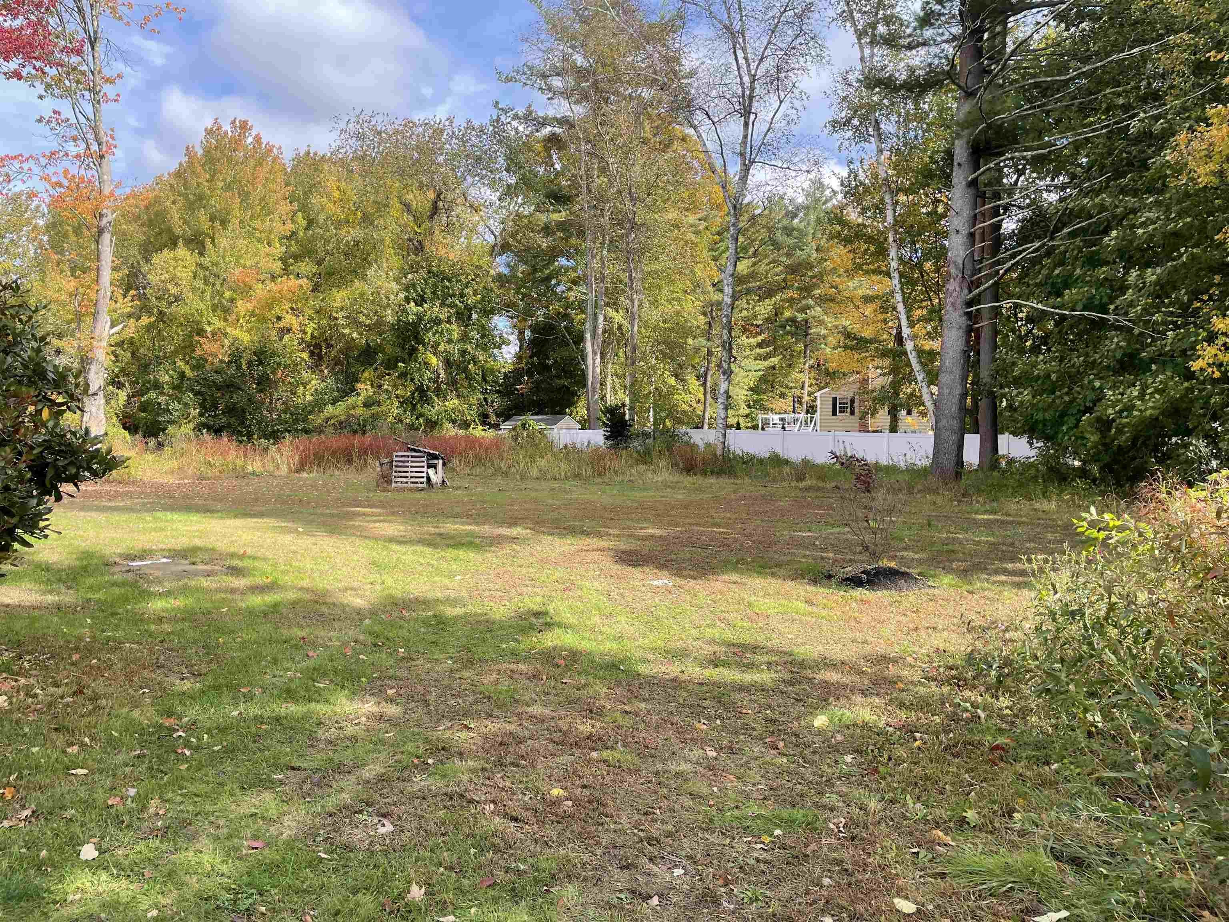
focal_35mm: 26
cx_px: 614
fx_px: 923
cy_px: 461
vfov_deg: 53.1
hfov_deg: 67.3
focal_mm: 4.2
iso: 32
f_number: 1.6
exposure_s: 1/796
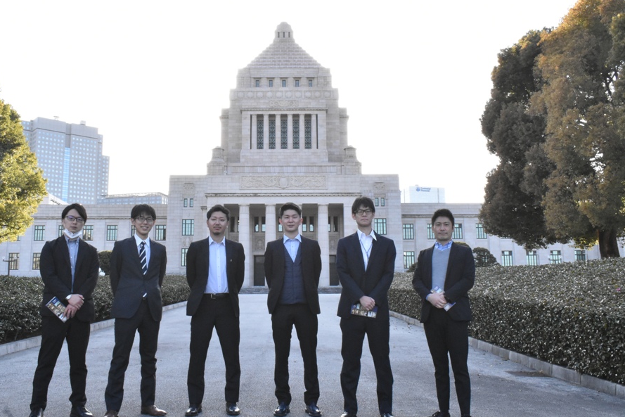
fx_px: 660
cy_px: 211
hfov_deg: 50.6
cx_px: 285
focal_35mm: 38
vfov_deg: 35.1
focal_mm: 22
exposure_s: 1/250
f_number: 20
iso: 2500
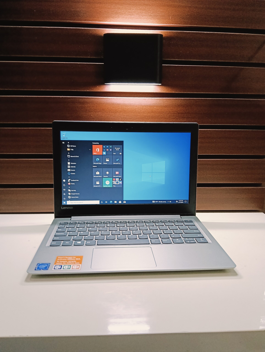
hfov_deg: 51.5
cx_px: 132
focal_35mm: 27
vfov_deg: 65.2
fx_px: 275
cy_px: 176
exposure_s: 1/30
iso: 250
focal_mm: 3.98
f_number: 1.8
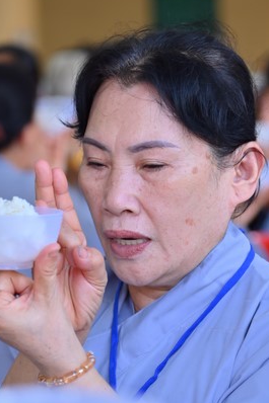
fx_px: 2199
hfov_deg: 7.0
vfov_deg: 10.5
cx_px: 128
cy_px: 315
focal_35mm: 196
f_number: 4.5
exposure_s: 1/60
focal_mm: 120
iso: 160
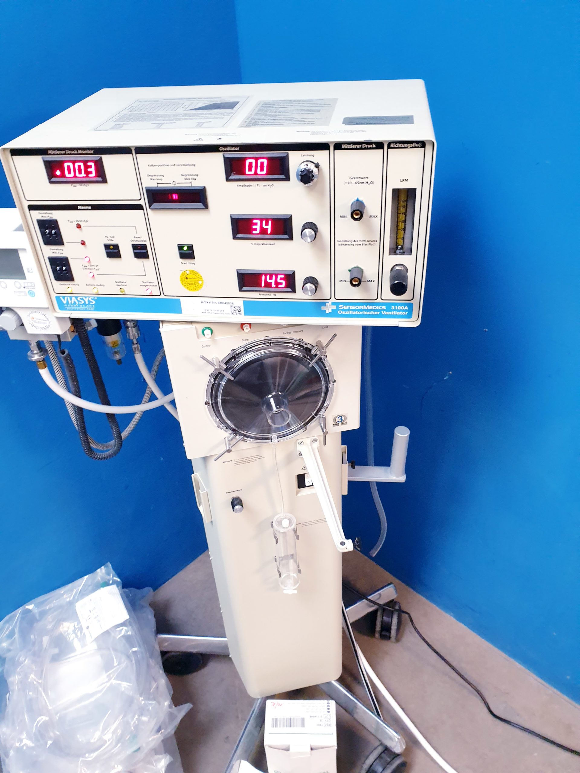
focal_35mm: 26
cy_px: 386
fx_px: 581
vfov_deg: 67.3
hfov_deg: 53.1
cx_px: 290
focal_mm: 4.3
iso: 320
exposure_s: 1/50
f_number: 2.4
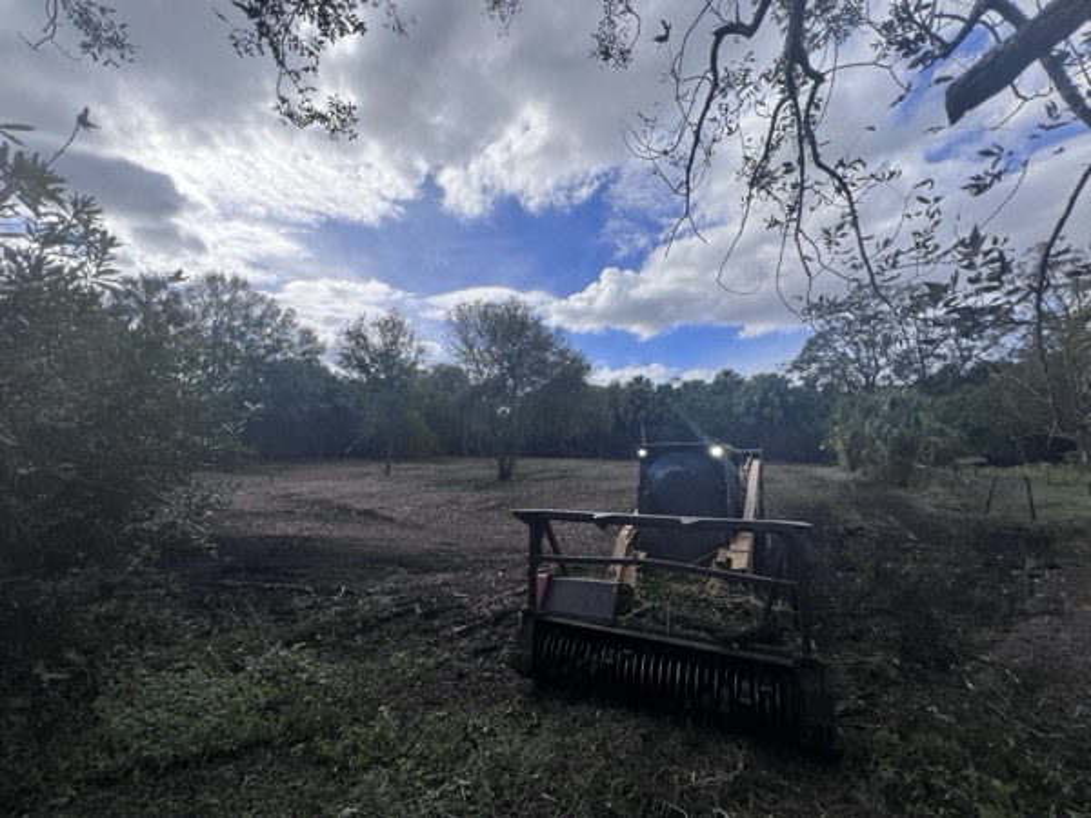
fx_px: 410
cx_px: 546
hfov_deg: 106.2
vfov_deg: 89.9
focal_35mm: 13
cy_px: 409
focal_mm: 1.57
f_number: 1.8
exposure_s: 1/1754
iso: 32
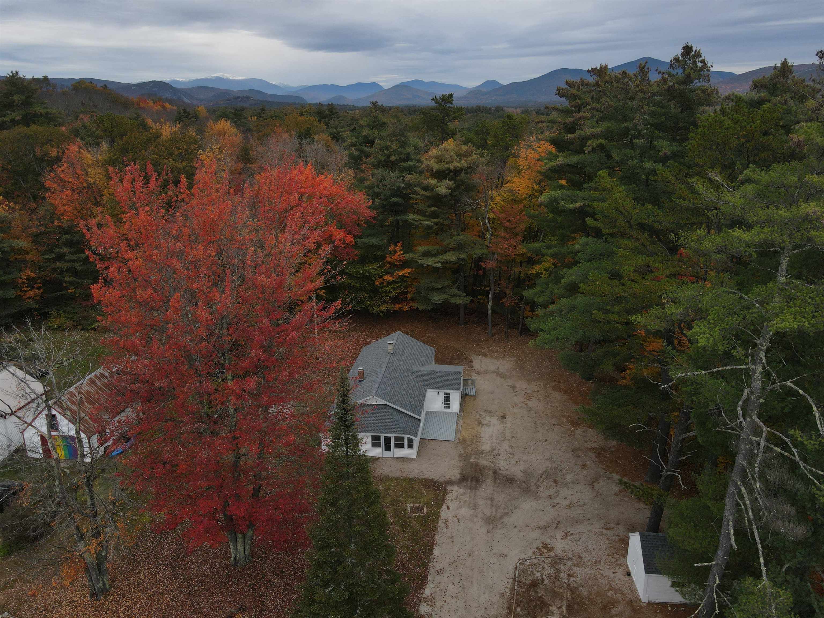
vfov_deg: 56.8
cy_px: 309
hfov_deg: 71.6
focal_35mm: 24
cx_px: 412
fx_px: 571
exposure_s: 1/320
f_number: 2.8
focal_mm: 4.5
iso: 100
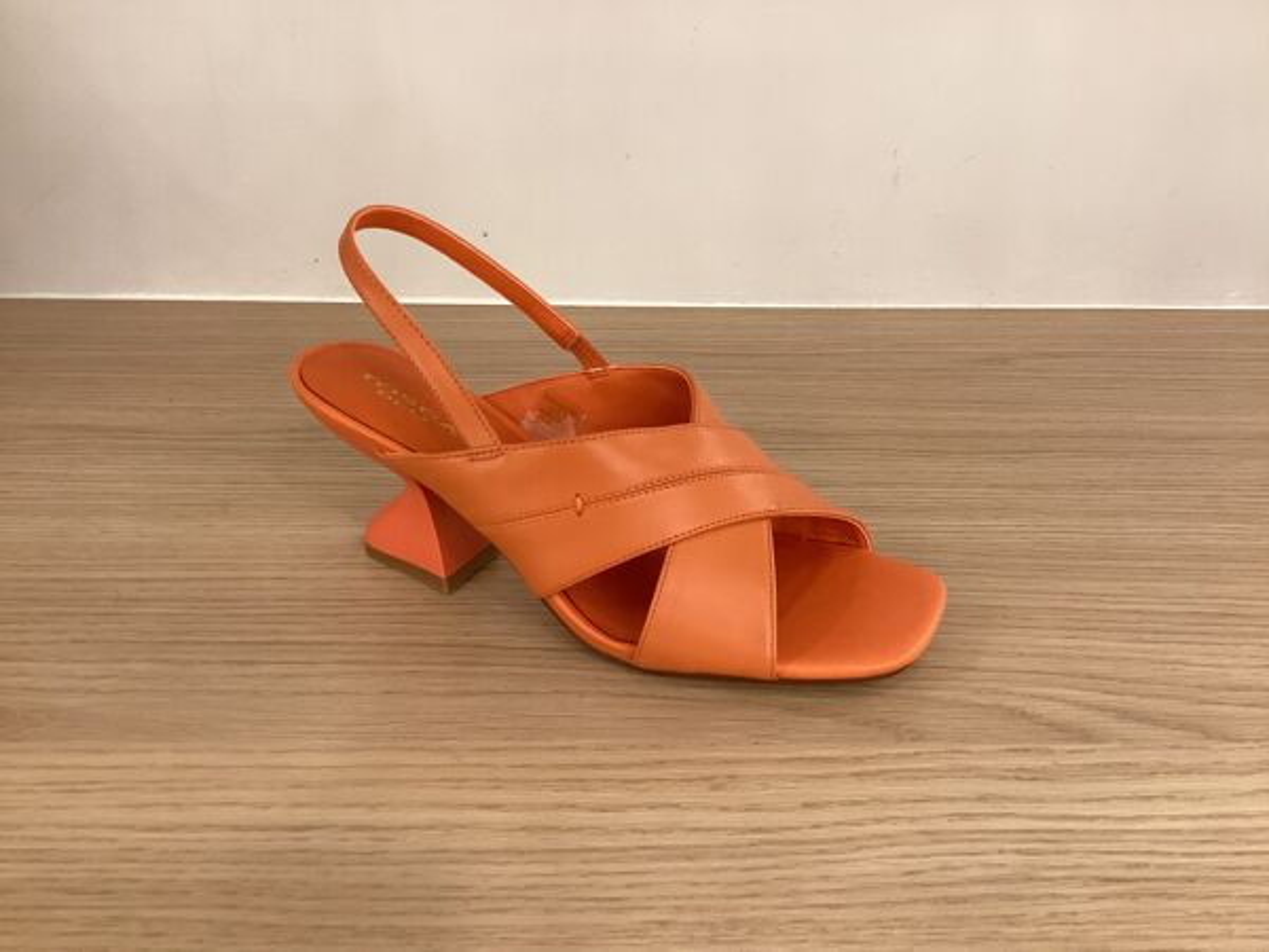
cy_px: 476
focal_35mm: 31
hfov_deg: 58.4
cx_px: 634
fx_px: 1136
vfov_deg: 45.4
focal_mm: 3.3
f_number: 2.4
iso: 80
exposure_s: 1/50
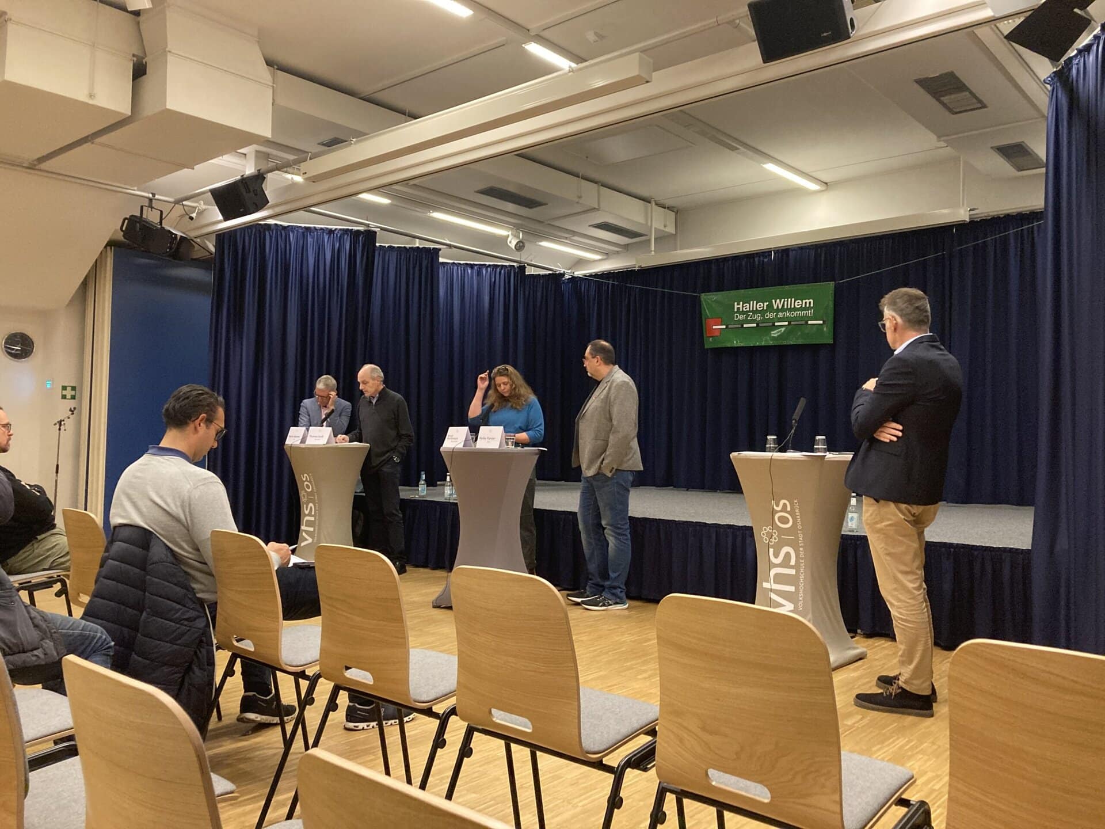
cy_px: 414
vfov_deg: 49.7
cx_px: 552
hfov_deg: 63.4
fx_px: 894
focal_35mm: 28
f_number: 1.8
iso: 320
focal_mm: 3.99
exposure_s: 1/50
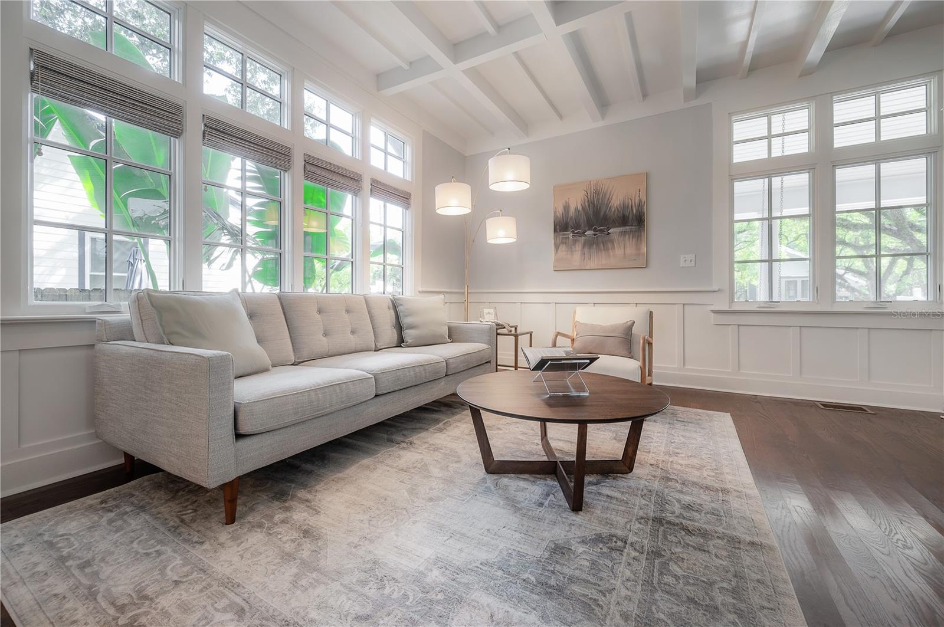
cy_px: 314
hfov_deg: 104.3
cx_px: 472
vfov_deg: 81.1
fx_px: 367
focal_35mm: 14
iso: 320
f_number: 9
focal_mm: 14
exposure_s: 1/20
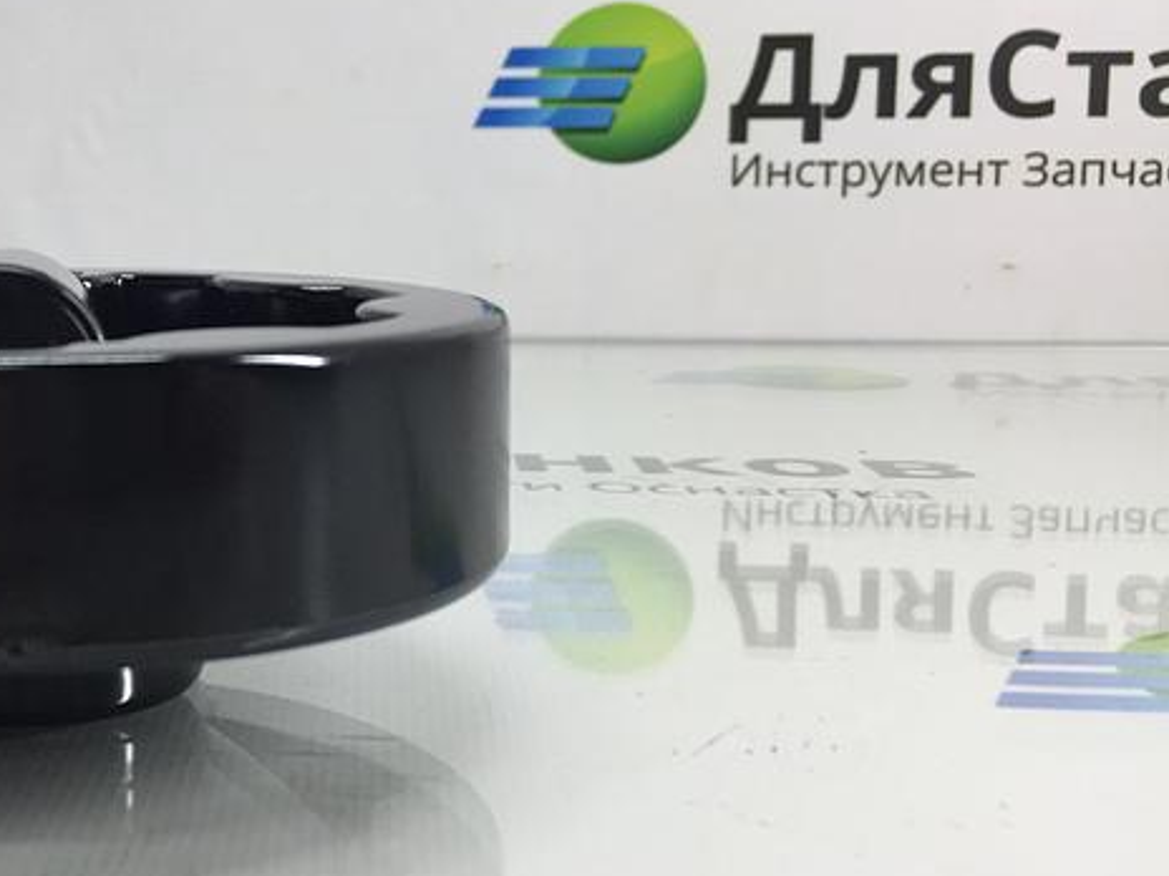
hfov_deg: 34.8
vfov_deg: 27.9
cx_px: 128
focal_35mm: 52
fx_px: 1756
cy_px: 310
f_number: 2.2
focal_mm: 4.15
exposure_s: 1/100
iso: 32
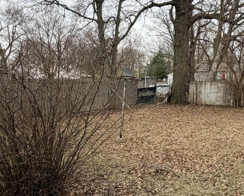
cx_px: 234
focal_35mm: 35
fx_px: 253
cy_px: 88
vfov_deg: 42.2
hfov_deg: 45.0
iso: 50
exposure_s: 1/502
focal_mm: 2.22
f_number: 2.2
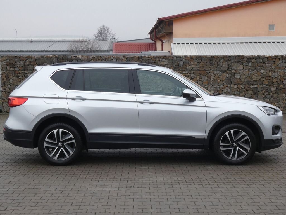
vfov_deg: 25.2
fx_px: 479
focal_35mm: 58
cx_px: 143
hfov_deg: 33.2
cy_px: 108
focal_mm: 10.4
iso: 100
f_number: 5.6
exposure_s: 1/80
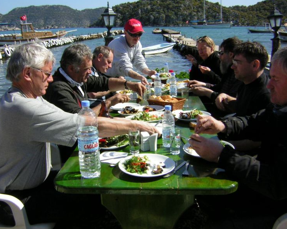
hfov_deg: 47.9
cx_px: 153
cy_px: 113
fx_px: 323
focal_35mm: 38
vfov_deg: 39.2
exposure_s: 1/350
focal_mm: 4.7
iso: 50
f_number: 5.2
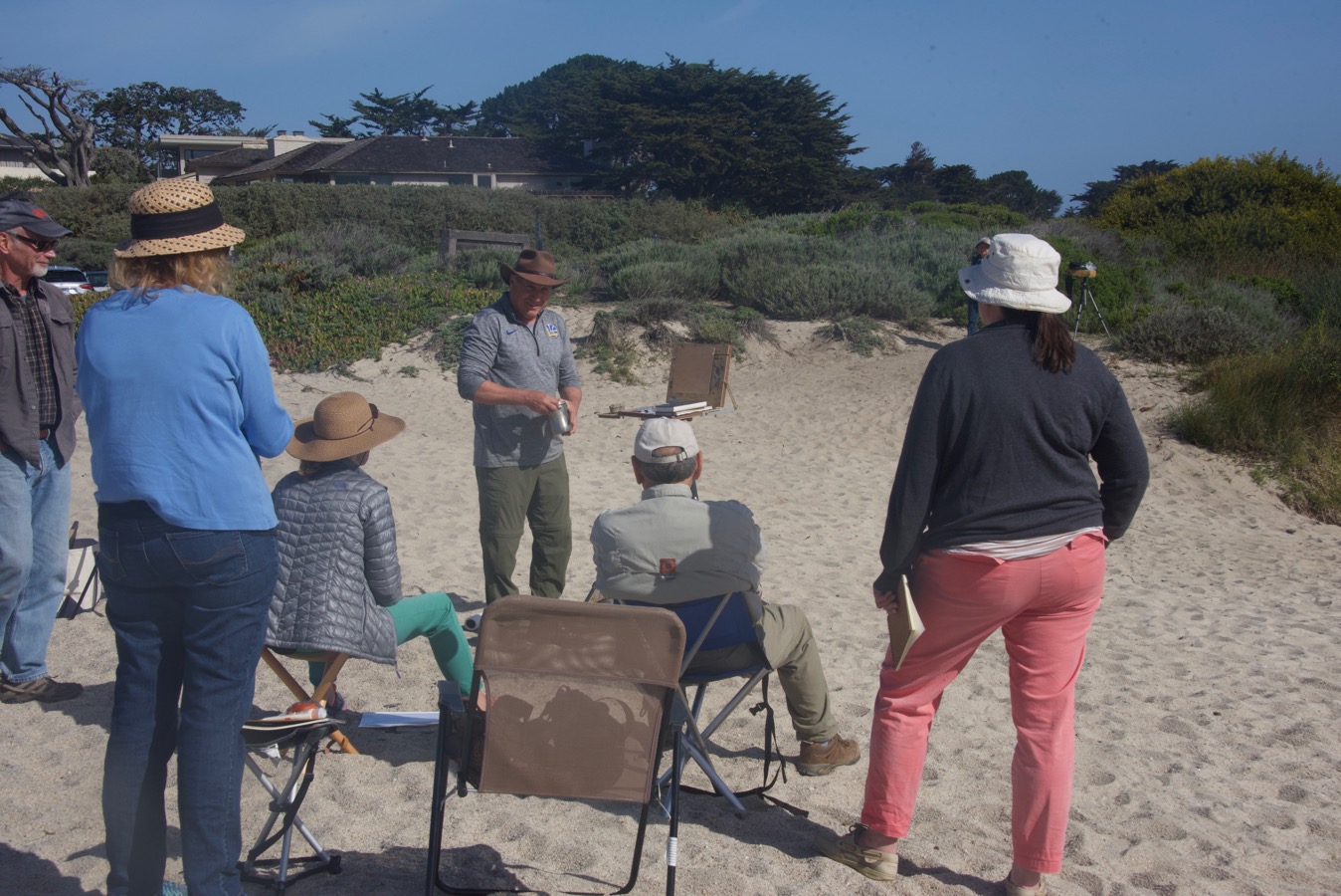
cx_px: 670
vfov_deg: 27.0
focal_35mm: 50
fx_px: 1863
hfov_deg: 39.6
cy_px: 448
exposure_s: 1/800
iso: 800
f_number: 14
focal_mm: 50
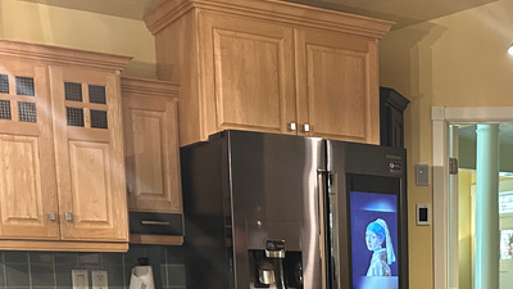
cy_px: 451
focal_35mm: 67
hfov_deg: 29.7
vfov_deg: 16.2
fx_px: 911
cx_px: 494
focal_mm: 6.86
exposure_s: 1/60
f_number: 1.78
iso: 640
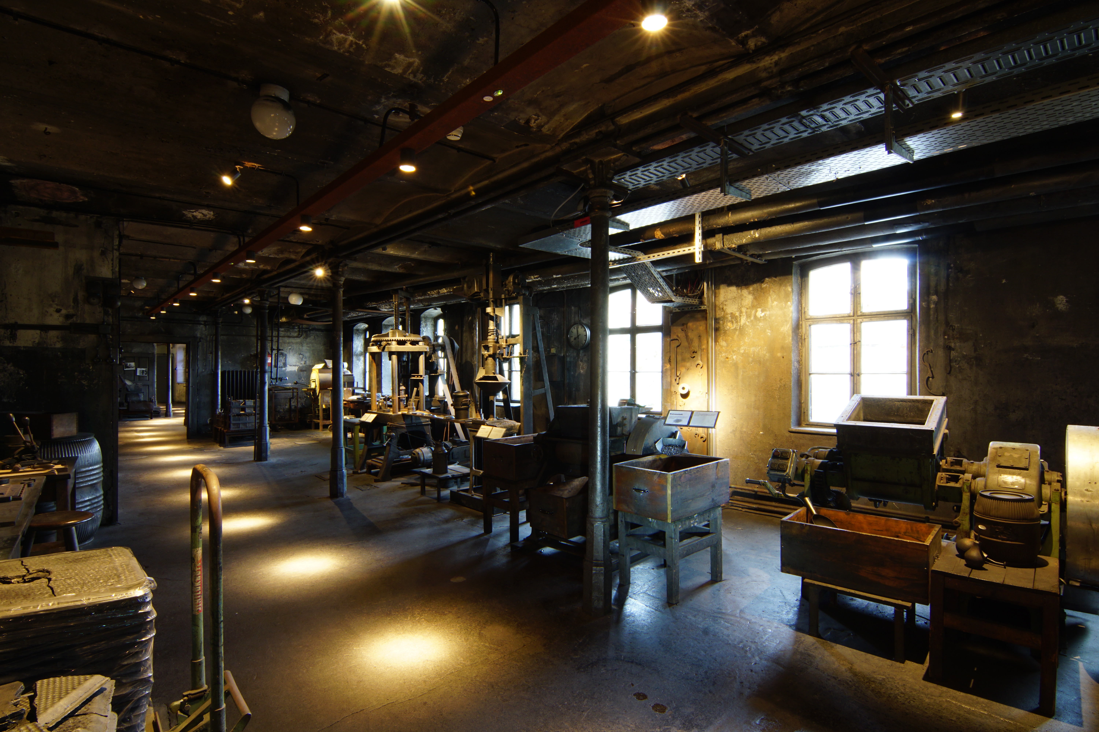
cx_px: 550
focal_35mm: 16
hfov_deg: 95.0
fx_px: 504
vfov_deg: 72.1
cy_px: 366
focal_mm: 11
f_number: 16
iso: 125
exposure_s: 30
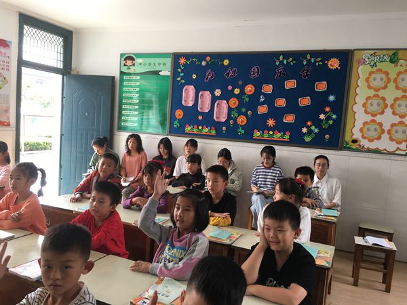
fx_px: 341
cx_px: 204
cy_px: 152
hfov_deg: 61.7
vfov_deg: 48.2
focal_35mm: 29
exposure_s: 1/50
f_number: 2.2
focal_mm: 4.15
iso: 25
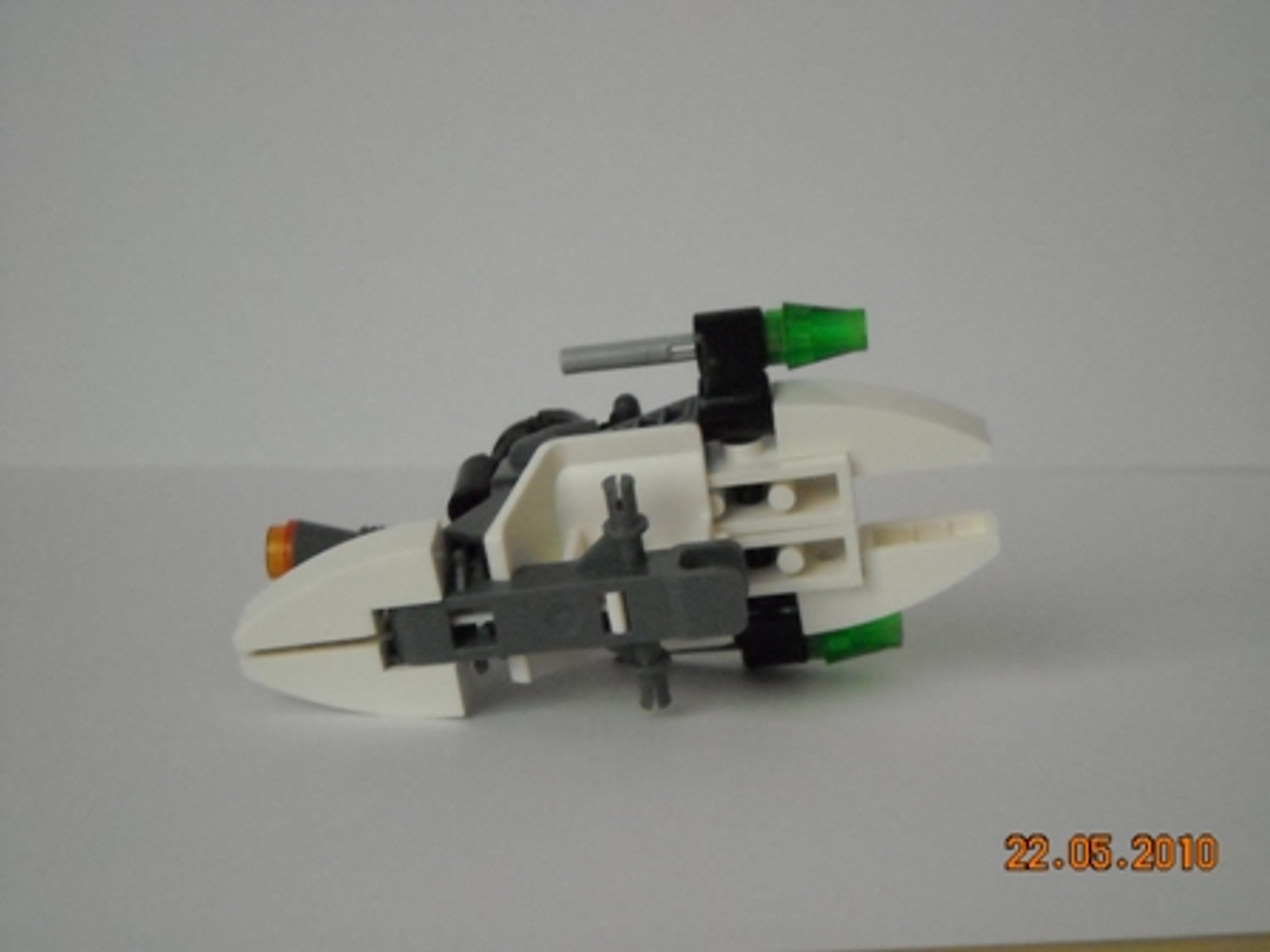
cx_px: 635
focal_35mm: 68
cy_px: 476
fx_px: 2495
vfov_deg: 21.6
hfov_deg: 28.6
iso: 800
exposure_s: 1/60
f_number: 3.7
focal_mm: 11.02
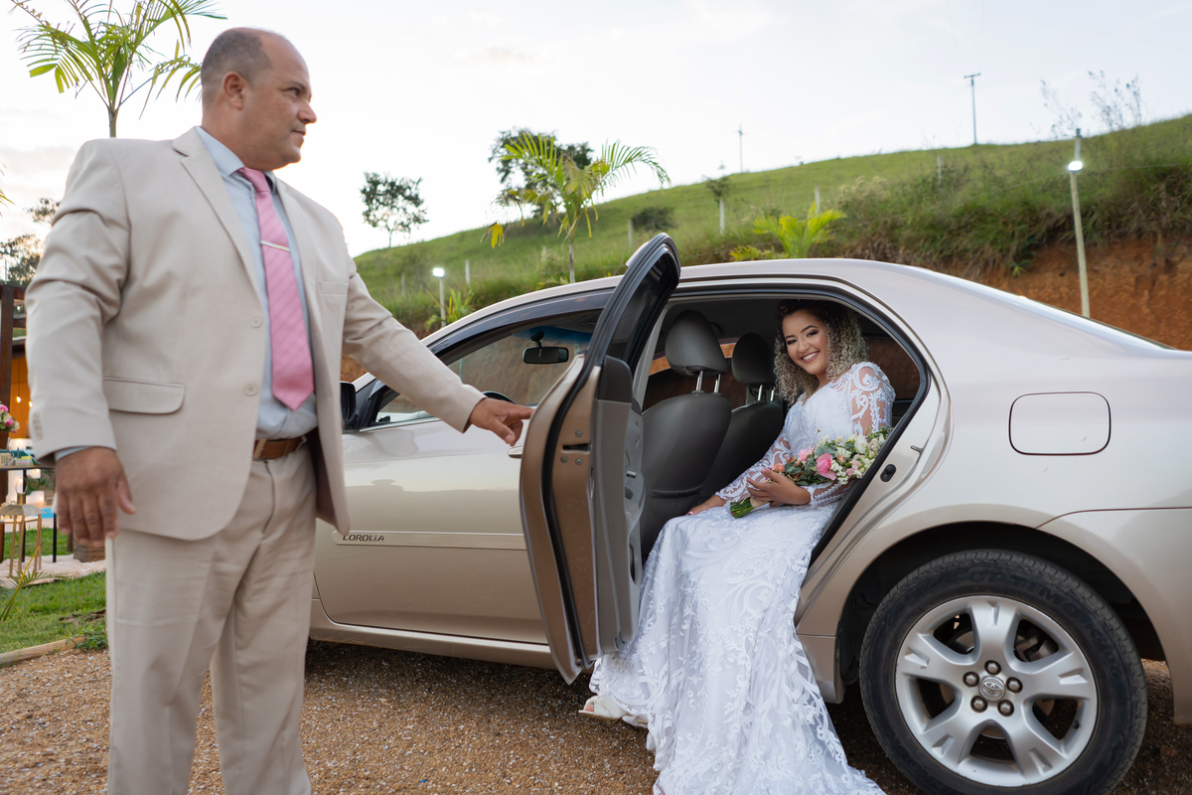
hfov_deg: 65.5
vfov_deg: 46.4
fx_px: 927
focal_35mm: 28
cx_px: 596
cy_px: 398
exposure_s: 1/160
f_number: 2.5
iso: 250
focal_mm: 28
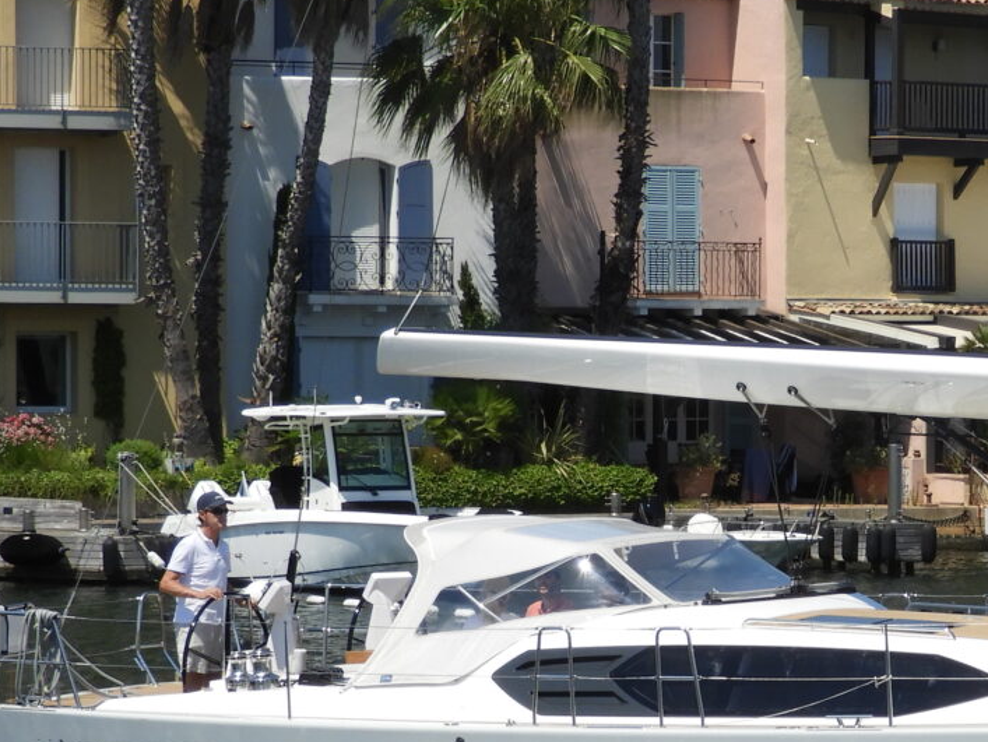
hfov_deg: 10.3
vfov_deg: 7.8
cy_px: 672
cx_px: 954
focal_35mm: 190
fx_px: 5426
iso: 100
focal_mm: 12.5
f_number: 4.5
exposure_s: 1/1250
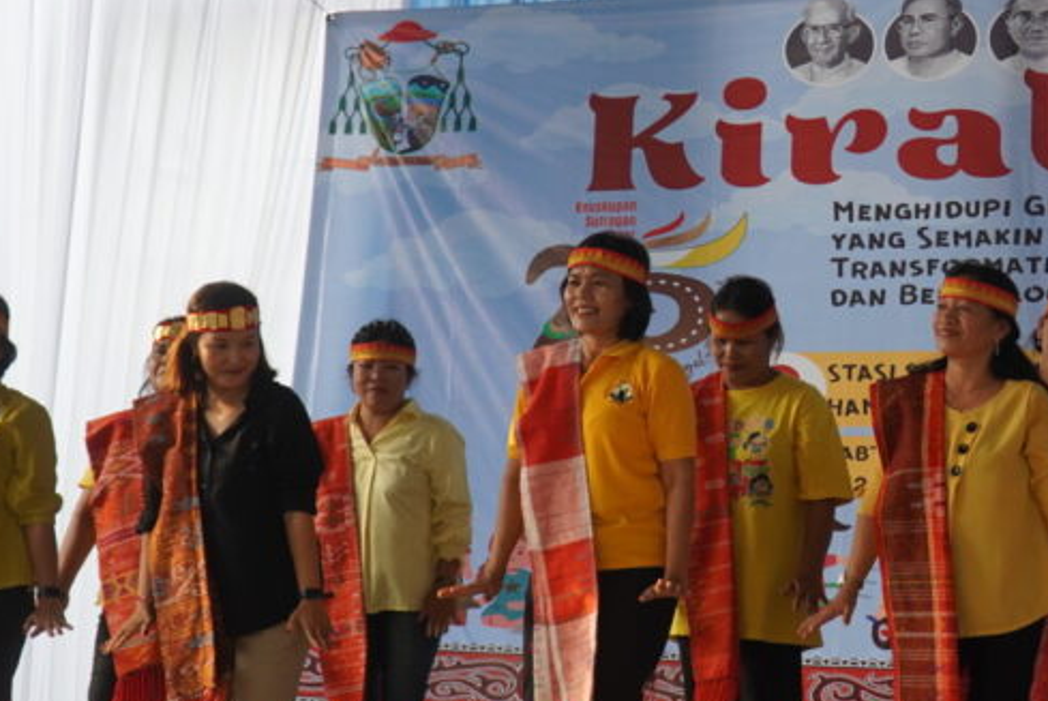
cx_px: 911
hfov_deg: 21.9
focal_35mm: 91
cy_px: 266
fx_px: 2653
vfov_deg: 15.0
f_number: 4
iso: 400
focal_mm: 29
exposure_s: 1/160
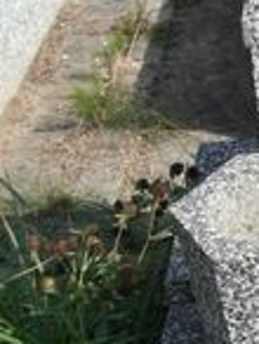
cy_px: 24
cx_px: 546
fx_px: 1044
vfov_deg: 18.3
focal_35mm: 105
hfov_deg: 12.2
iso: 80
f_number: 4.4
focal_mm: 5.2
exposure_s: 1/500
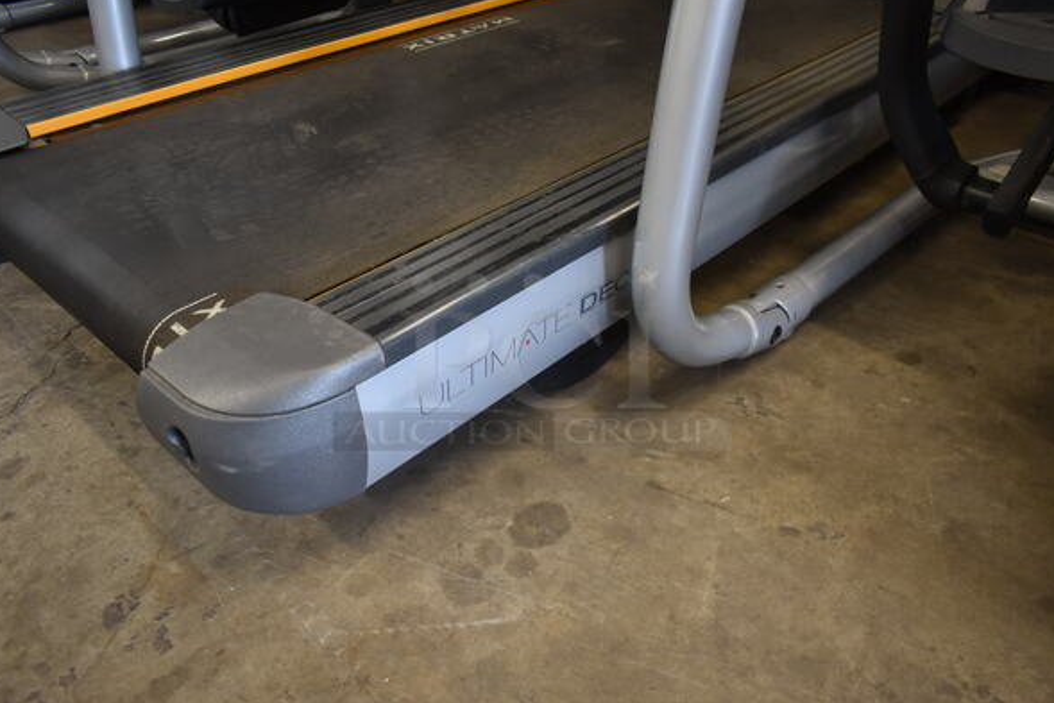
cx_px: 533
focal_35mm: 28
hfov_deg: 65.5
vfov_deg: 46.4
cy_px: 356
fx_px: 820
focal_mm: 18
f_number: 3.5
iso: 500
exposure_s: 1/30
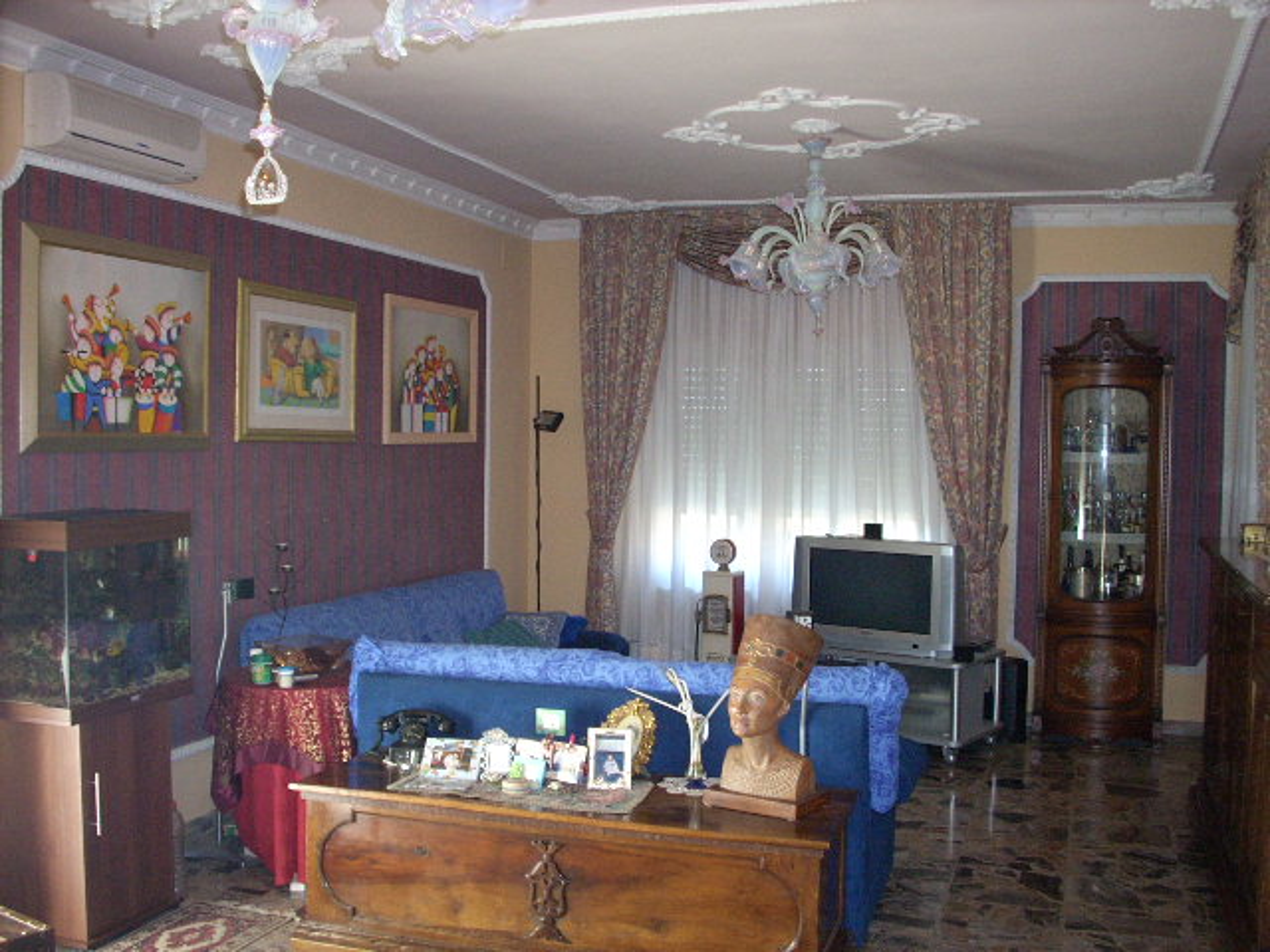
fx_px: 1357
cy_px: 476
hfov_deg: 50.1
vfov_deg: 38.7
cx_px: 635
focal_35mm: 37
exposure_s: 1/30
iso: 259
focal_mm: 6.2
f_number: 2.8
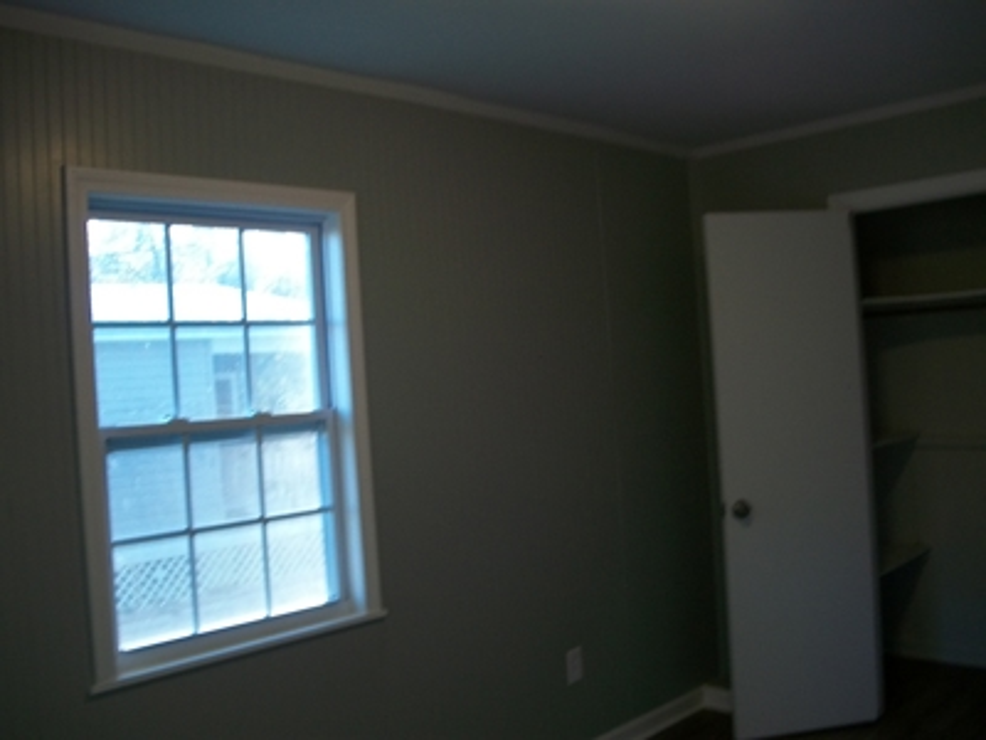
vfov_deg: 44.2
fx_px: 911
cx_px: 493
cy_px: 370
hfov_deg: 56.8
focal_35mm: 32
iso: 80
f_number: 2.9
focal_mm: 5.7
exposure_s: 1/30
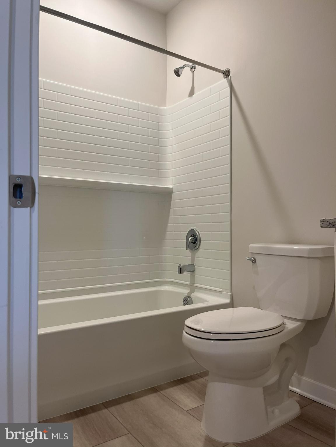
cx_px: 168
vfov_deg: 67.3
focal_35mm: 26
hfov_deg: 53.1
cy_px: 224
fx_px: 336
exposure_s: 1/60
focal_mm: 5.1
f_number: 1.6
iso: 80
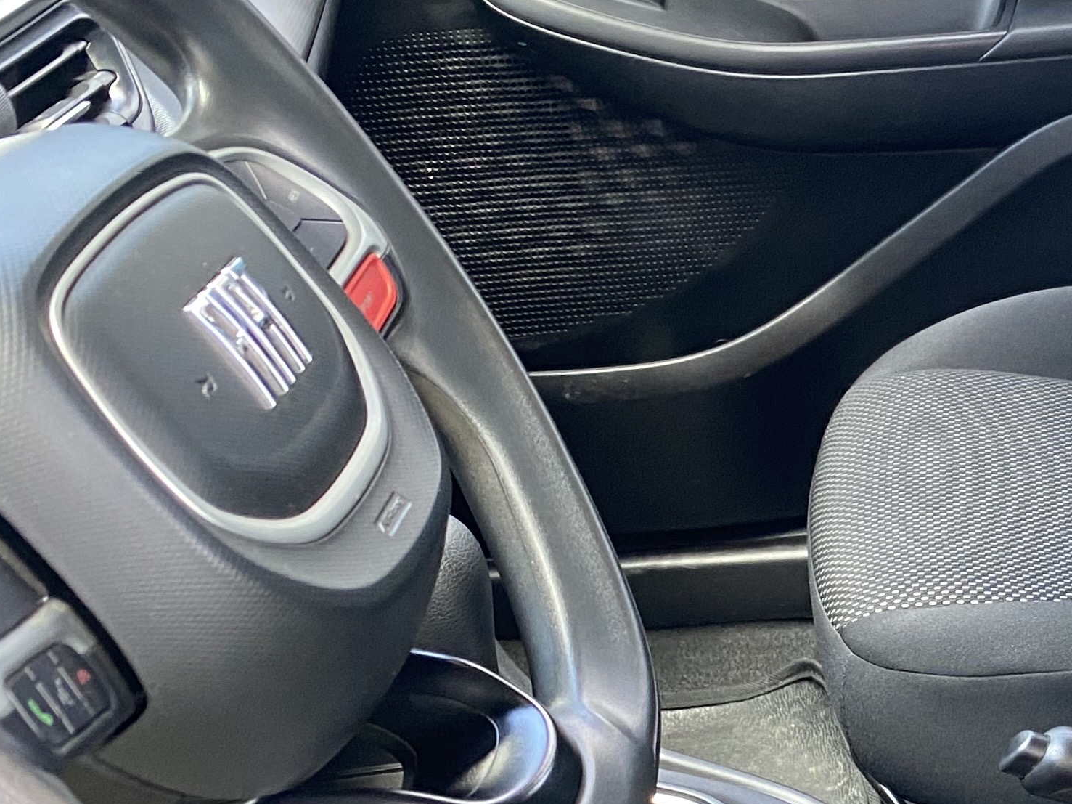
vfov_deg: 20.4
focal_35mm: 71
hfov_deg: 24.3
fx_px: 2198
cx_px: 1362
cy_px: 697
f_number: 1.8
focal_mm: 4.25
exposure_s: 1/60
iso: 125
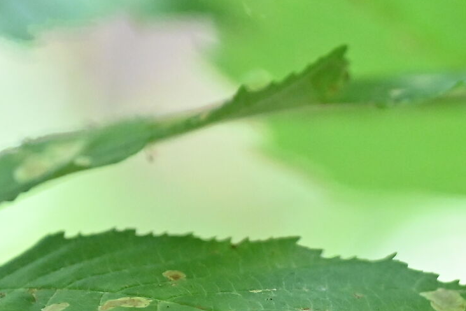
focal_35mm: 590
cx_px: 609
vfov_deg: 2.3
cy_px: 431
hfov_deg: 3.5
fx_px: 7637
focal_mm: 120
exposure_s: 1/125
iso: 2000
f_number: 4
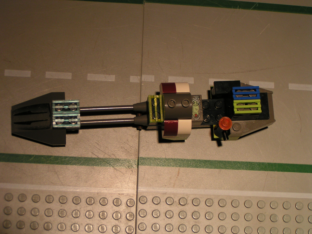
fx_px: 775
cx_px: 156
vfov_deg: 17.2
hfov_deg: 22.8
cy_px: 117
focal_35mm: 86
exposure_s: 1/100
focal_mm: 13.2
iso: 50
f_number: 3.5
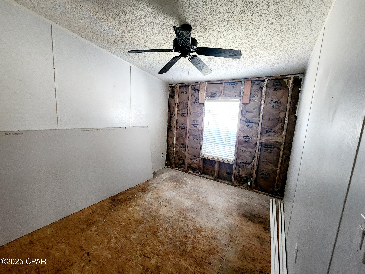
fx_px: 137
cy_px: 137
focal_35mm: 13
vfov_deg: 89.9
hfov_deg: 106.2
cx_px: 182
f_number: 2.2
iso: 500
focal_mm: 2.2
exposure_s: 1/30
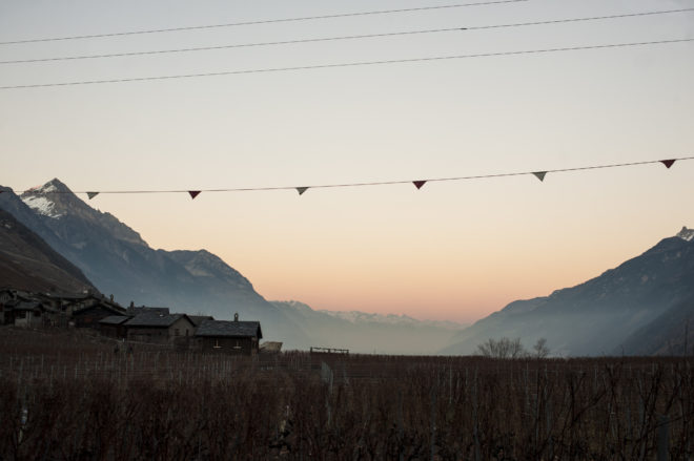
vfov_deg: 37.8
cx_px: 347
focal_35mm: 35
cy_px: 230
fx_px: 674
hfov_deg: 54.5
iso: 500
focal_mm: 35
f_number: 5.6
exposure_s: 1/100
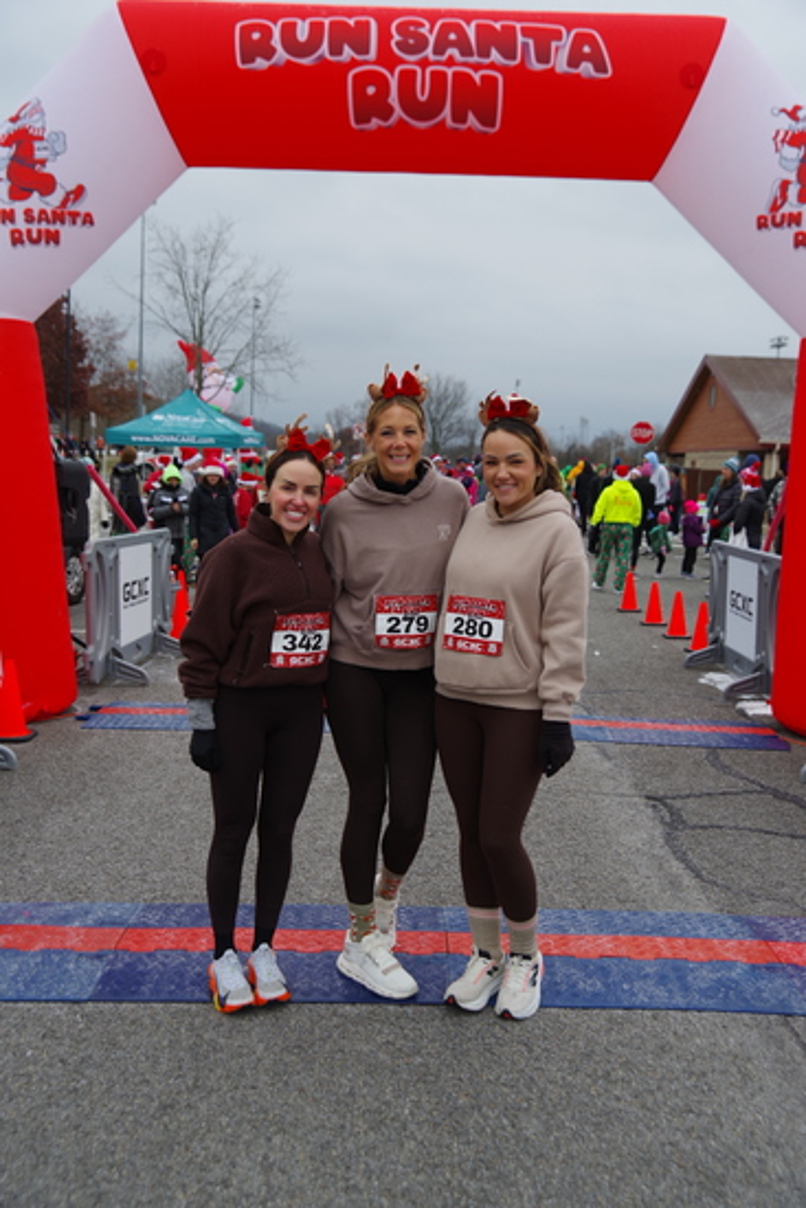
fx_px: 1175
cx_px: 403
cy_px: 604
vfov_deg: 54.4
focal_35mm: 35
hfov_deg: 37.9
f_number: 4
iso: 200
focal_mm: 35
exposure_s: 1/250
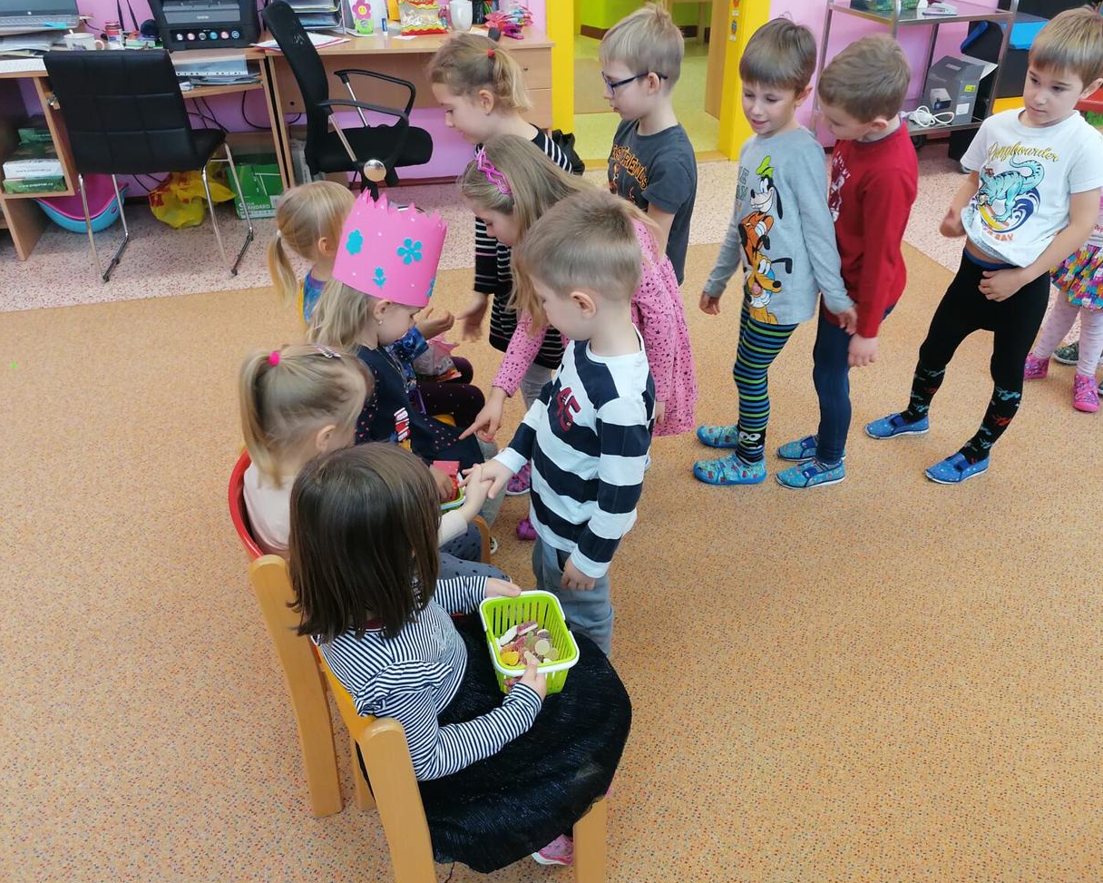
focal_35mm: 29
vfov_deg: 50.0
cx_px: 601
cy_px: 446
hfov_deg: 60.3
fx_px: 947
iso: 125
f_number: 1.8
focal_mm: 4.75
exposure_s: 1/50
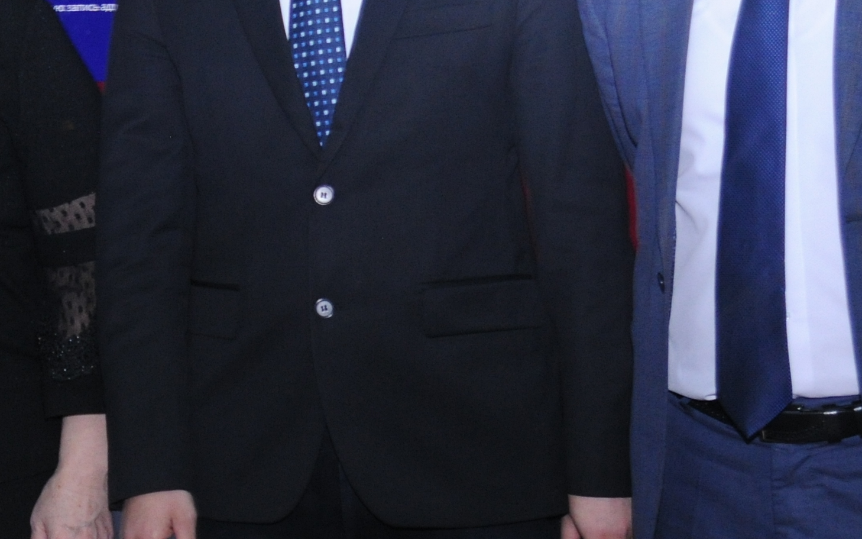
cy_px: 292
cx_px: -211
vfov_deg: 8.9
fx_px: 3477
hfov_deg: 13.7
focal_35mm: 148
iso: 800
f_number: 4
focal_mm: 35
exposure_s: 1/60
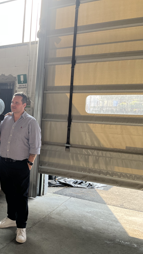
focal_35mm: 38
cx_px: -8
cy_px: 126
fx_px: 256
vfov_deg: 52.8
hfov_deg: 28.8
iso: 40
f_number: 1.6
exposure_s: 1/182
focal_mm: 5.1
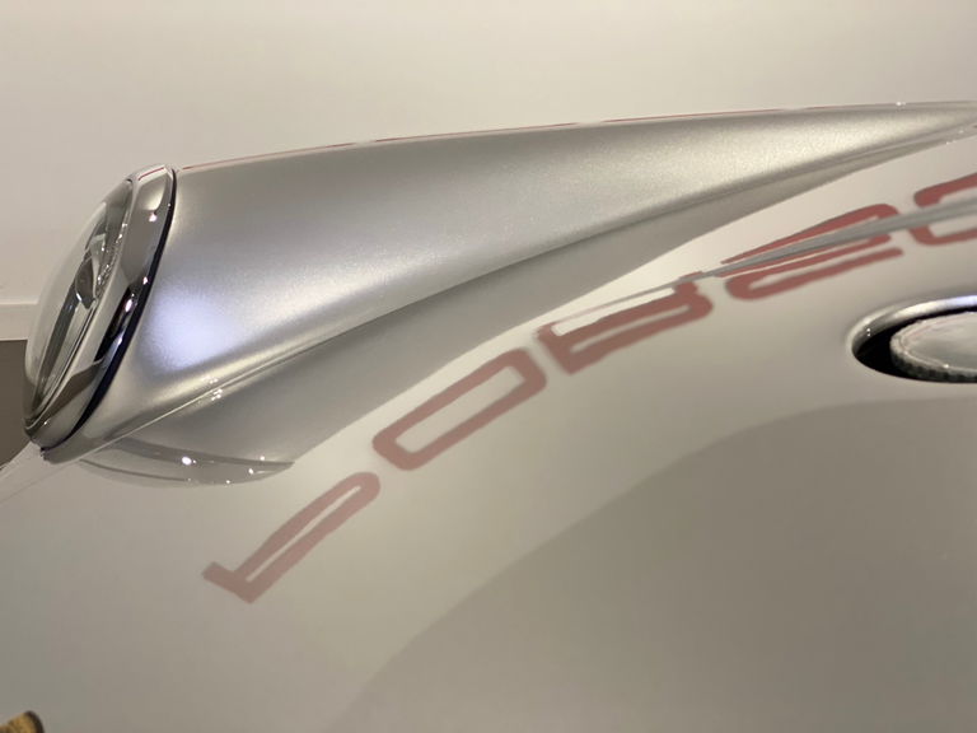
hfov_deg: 36.8
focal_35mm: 52
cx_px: 488
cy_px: 366
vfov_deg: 28.0
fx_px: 1468
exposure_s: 1/33
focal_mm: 6
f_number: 2
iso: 125
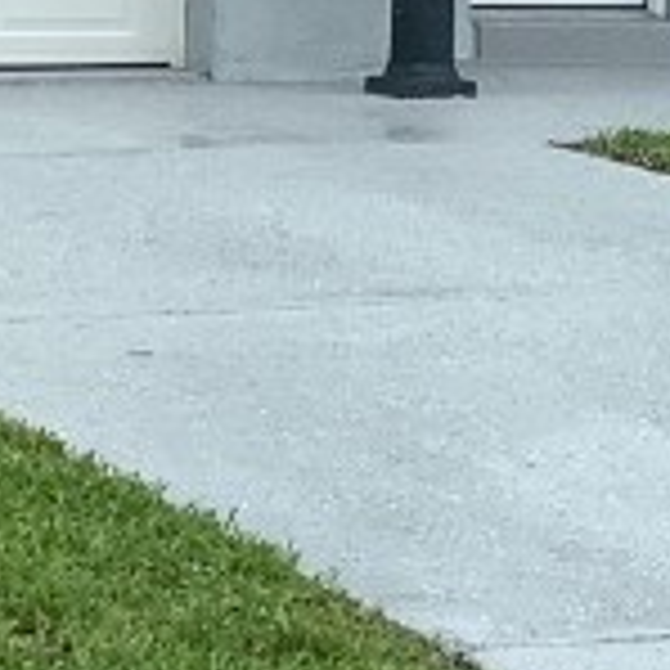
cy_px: 153
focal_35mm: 188
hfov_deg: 9.3
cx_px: 549
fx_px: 4117
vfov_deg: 9.3
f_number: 2.4
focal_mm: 3.3
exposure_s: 1/1148
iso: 25
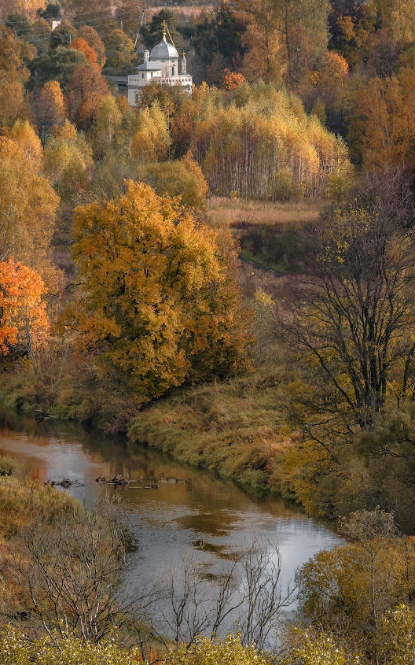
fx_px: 5285
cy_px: 324
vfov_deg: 7.2
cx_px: 107
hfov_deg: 4.5
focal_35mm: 292
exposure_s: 1/60
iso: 250
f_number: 11
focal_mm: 115
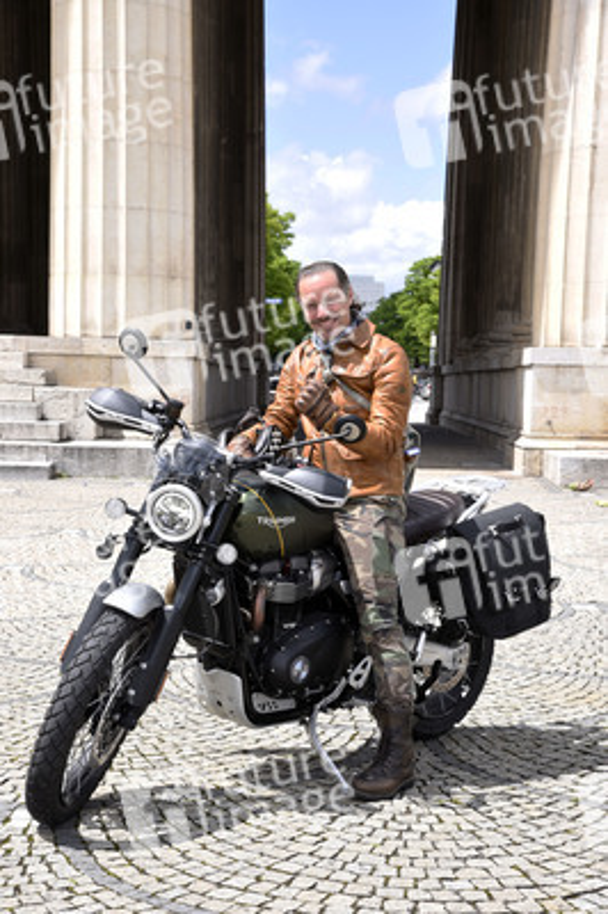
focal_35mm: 66
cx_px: 304
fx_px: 1675
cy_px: 457
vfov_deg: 30.5
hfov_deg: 20.6
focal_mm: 66
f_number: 11
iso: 320
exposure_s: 1/160
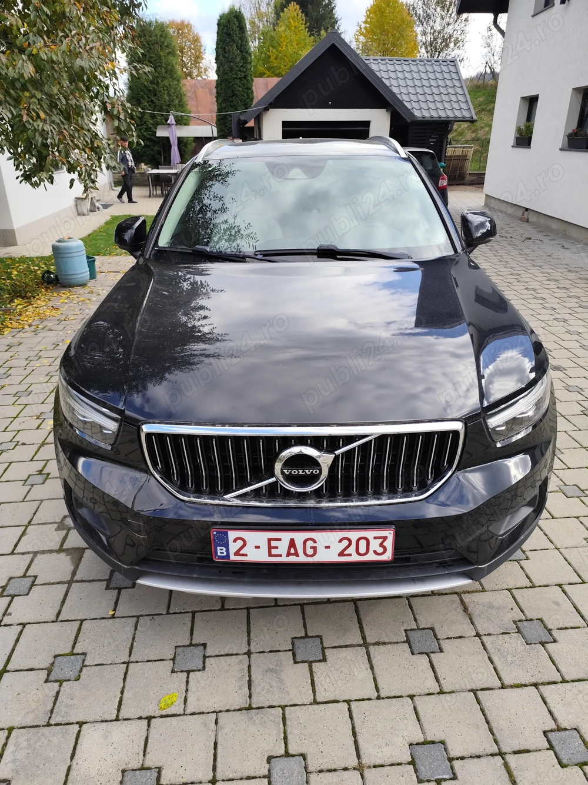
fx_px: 521
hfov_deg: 58.9
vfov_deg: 73.9
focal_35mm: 23
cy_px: 392
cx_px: 294
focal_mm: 6.14
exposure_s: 1/284
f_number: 1.65
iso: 50
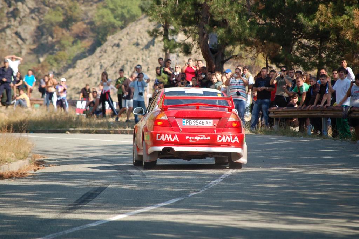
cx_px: 180
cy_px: 120
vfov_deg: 5.1
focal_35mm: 270
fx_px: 2690
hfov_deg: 7.6
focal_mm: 180
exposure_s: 1/640
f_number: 5.6
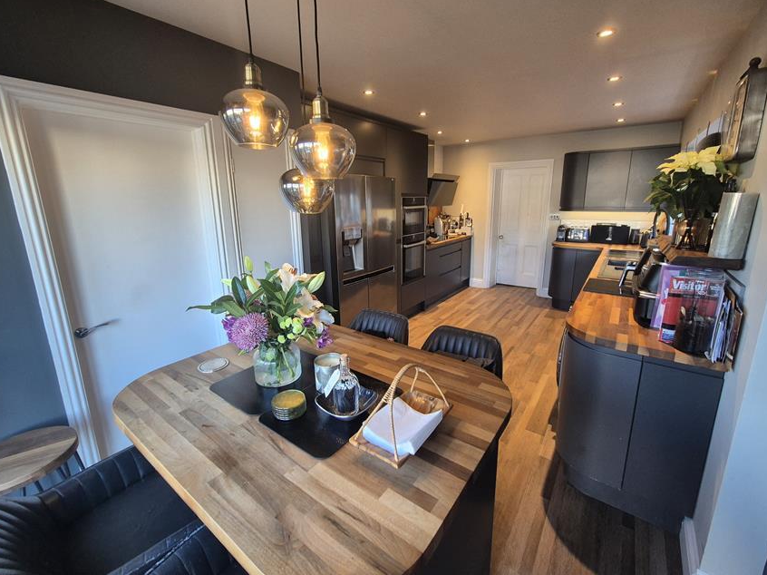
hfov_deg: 102.1
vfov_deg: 85.6
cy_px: 275
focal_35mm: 14
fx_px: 310
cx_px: 387
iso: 125
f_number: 2.2
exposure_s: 1/50
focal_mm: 2.2
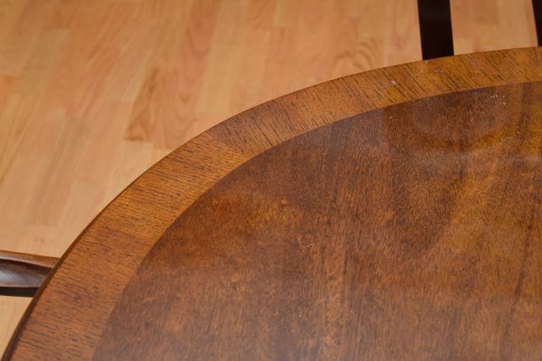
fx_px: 1129
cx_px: 271
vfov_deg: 18.2
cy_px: 180
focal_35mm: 75
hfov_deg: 27.0
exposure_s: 1/125
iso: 800
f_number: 5.6
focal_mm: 50
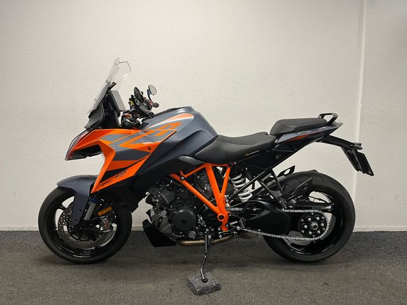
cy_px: 152
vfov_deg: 53.1
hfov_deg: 67.3
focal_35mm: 26
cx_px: 204
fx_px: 306
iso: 80
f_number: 1.6
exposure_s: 1/50
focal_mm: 5.1
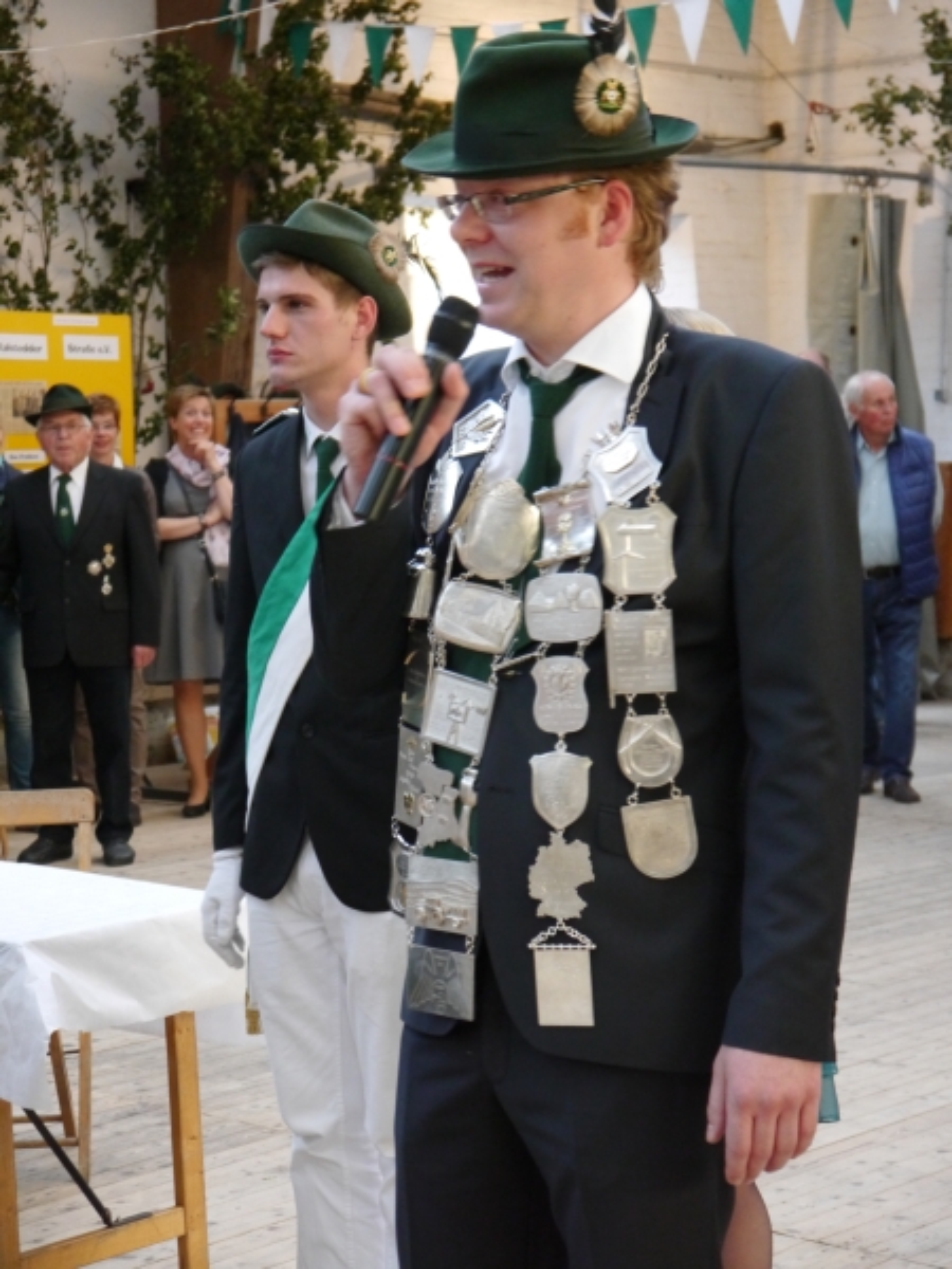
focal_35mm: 84
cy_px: 634
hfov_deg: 17.6
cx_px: 476
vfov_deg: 23.3
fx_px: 3080
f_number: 5.6
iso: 1600
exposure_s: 1/25
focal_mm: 42
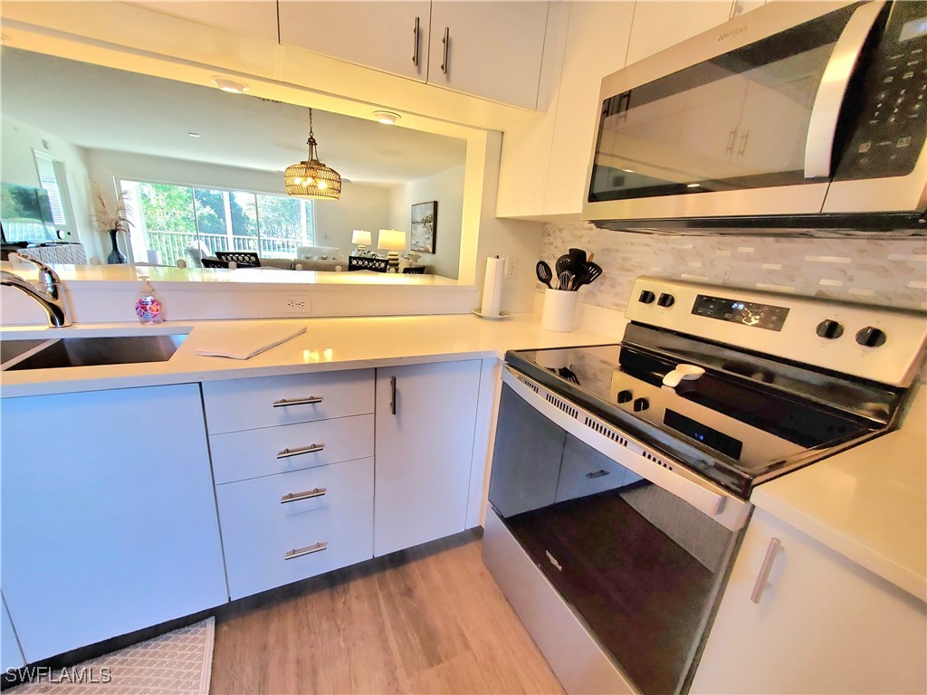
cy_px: 348
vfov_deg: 89.9
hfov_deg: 106.2
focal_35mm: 13
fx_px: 348
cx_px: 464
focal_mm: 1.8
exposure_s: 1/60.2
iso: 160
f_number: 2.2
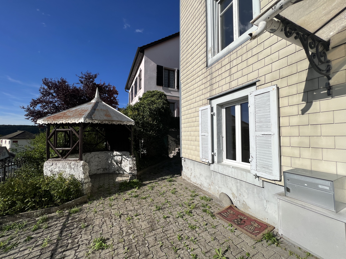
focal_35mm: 13
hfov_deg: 106.2
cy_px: 130
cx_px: 173
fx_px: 130
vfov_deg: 89.9
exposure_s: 1/3650
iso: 40
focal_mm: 1.57
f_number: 1.8
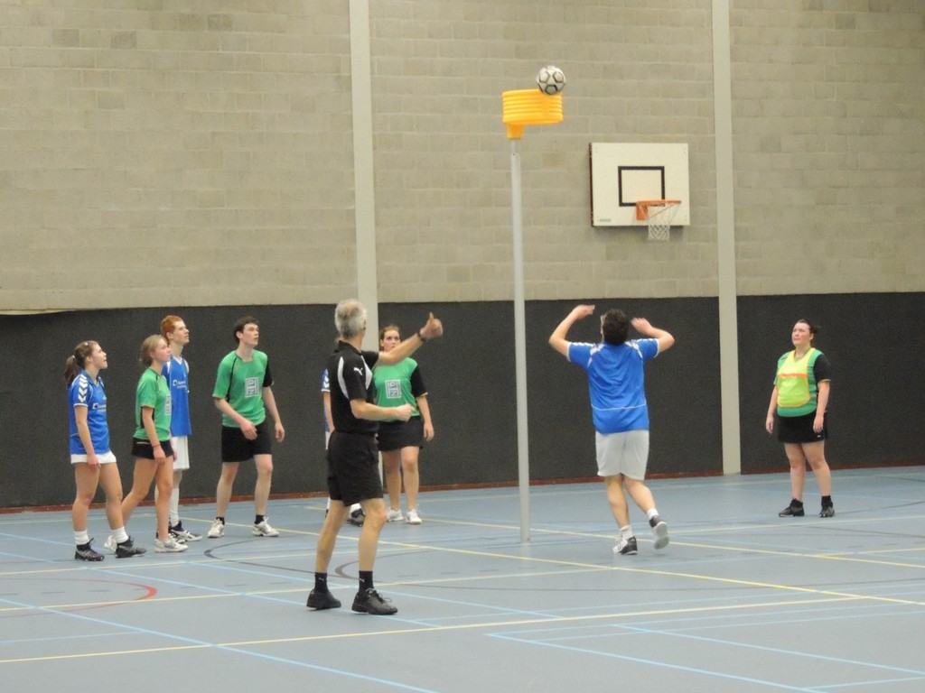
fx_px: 2806
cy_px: 346
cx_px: 462
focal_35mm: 105
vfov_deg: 14.1
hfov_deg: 18.7
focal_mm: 18.7
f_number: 4.2
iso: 3200
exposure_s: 1/100
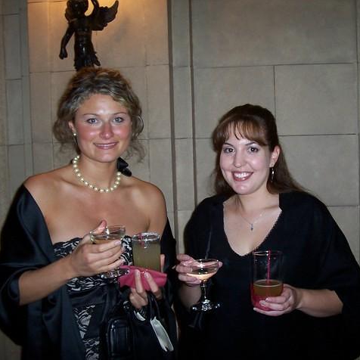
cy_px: 181
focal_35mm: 44
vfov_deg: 38.3
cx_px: 205
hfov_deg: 38.3
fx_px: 518
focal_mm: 5.6
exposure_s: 1/60
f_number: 2.8
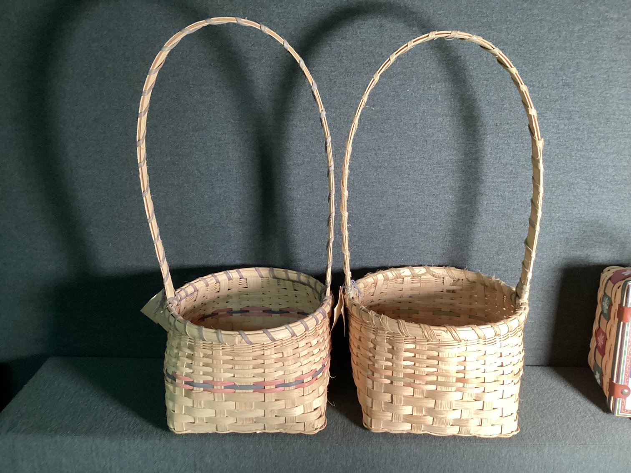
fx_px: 565
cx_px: 316
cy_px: 236
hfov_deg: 58.3
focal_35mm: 31
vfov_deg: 45.4
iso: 320
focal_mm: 3.3
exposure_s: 1/40
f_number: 2.4
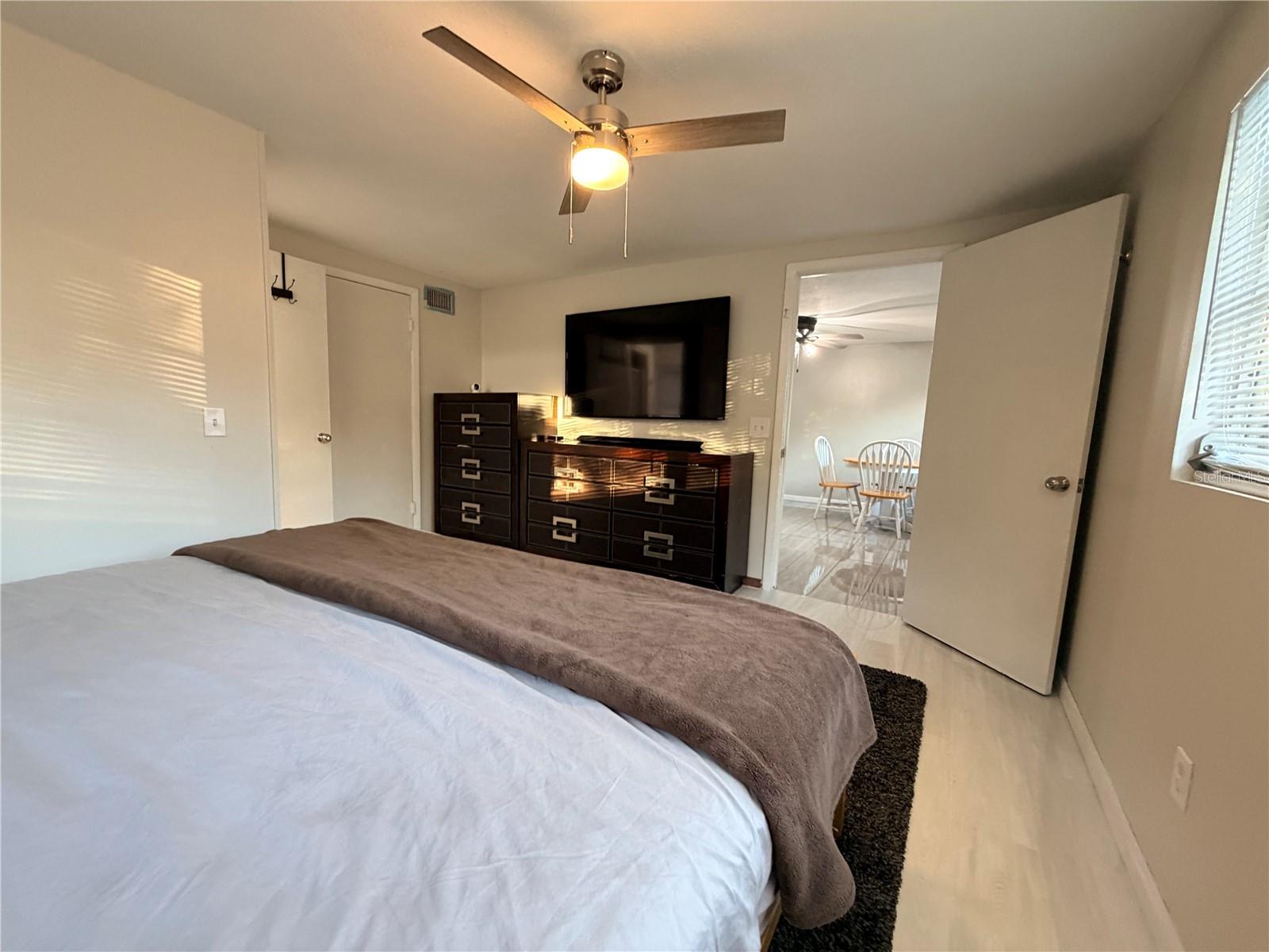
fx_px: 513
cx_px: 634
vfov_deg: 85.7
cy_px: 476
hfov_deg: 102.1
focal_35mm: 14
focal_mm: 2.22
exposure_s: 1/60
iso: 320
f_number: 2.2
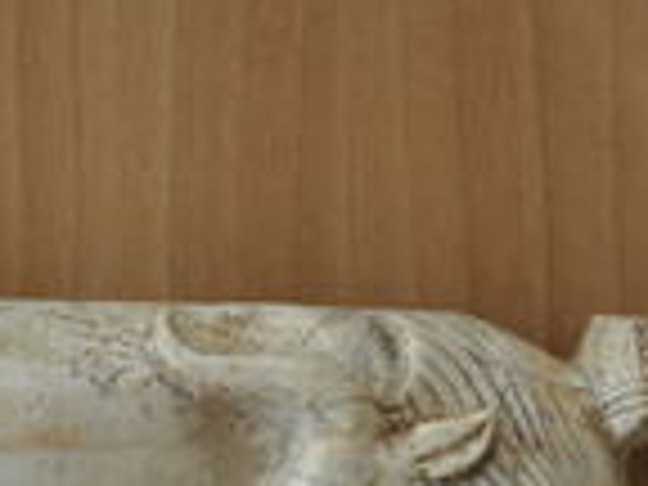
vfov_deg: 3.2
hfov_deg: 4.3
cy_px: 648
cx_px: -4
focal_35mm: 461
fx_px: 8638
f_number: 5.3
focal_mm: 105
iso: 800
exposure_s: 1/80
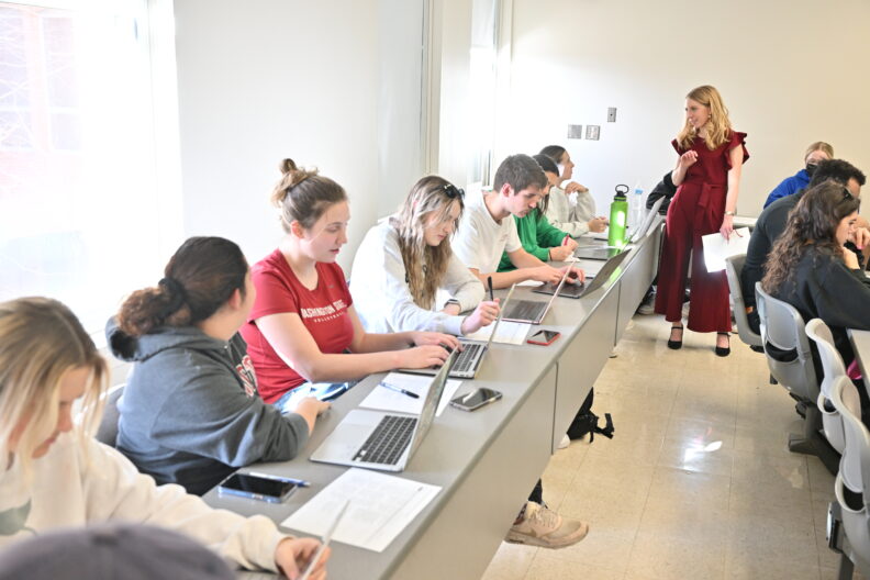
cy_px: 290
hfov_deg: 54.4
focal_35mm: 35
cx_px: 435
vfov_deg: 37.9
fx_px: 846
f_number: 4.5
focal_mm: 35
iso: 1250
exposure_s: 1/125
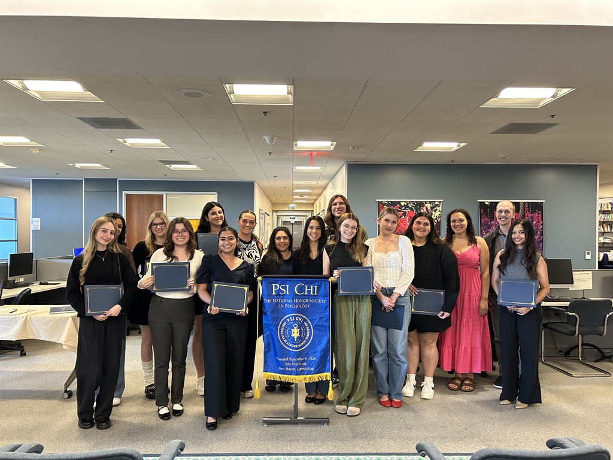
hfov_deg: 67.3
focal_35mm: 26
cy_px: 230
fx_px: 460
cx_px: 306
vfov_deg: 53.1
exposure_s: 1/60
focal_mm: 5.7
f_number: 1.5
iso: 400
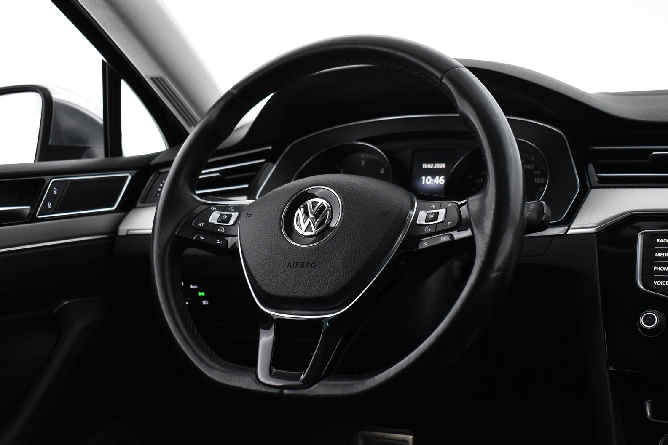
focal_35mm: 48
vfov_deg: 28.4
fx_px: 882
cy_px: 222
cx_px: 340
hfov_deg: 41.5
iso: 3200
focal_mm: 31
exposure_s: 1/60
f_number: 4.2
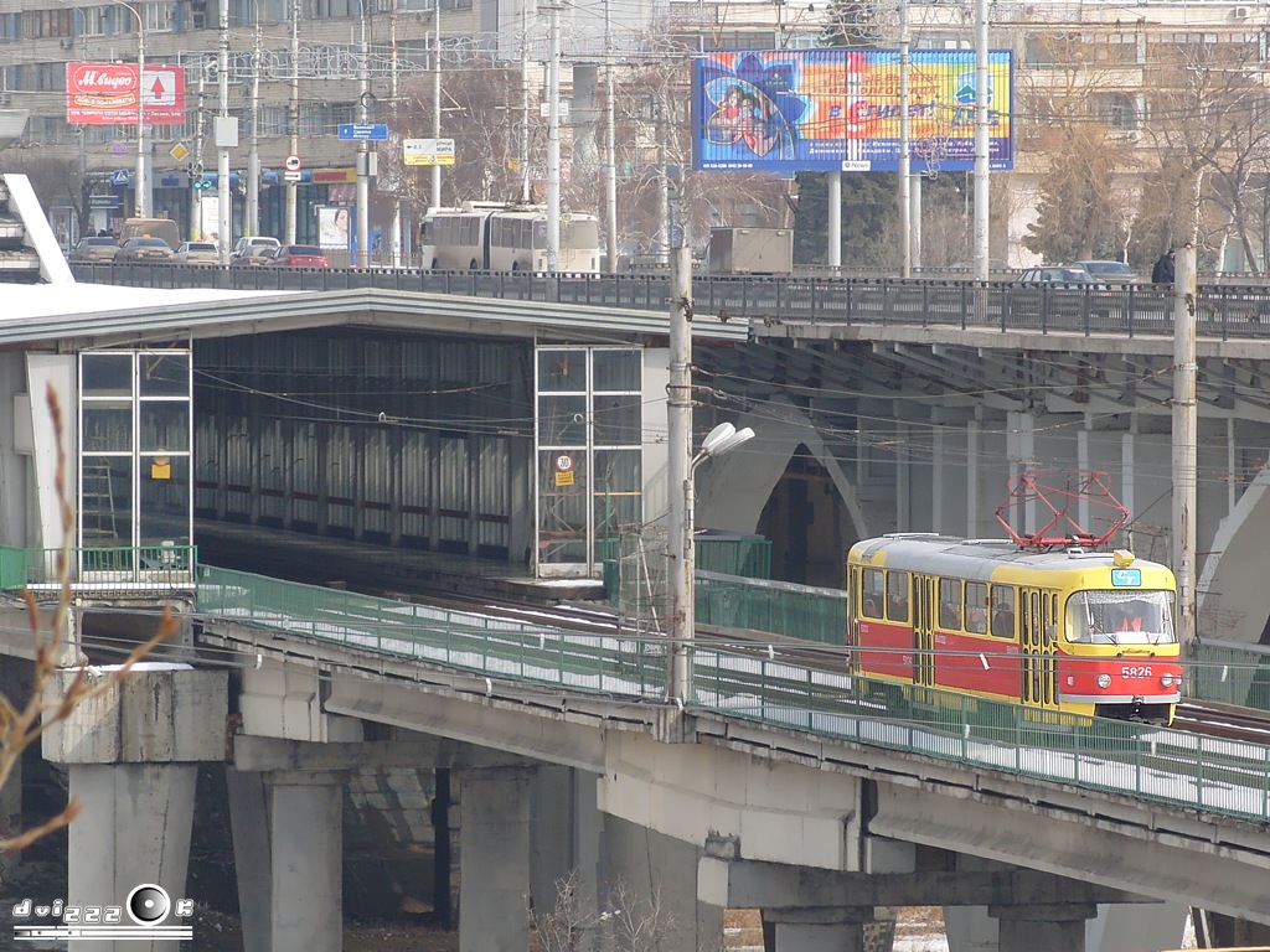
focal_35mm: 151
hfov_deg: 13.1
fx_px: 5540
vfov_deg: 9.8
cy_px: 476
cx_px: 635
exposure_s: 1/350
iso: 80
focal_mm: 33.7
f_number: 5.9
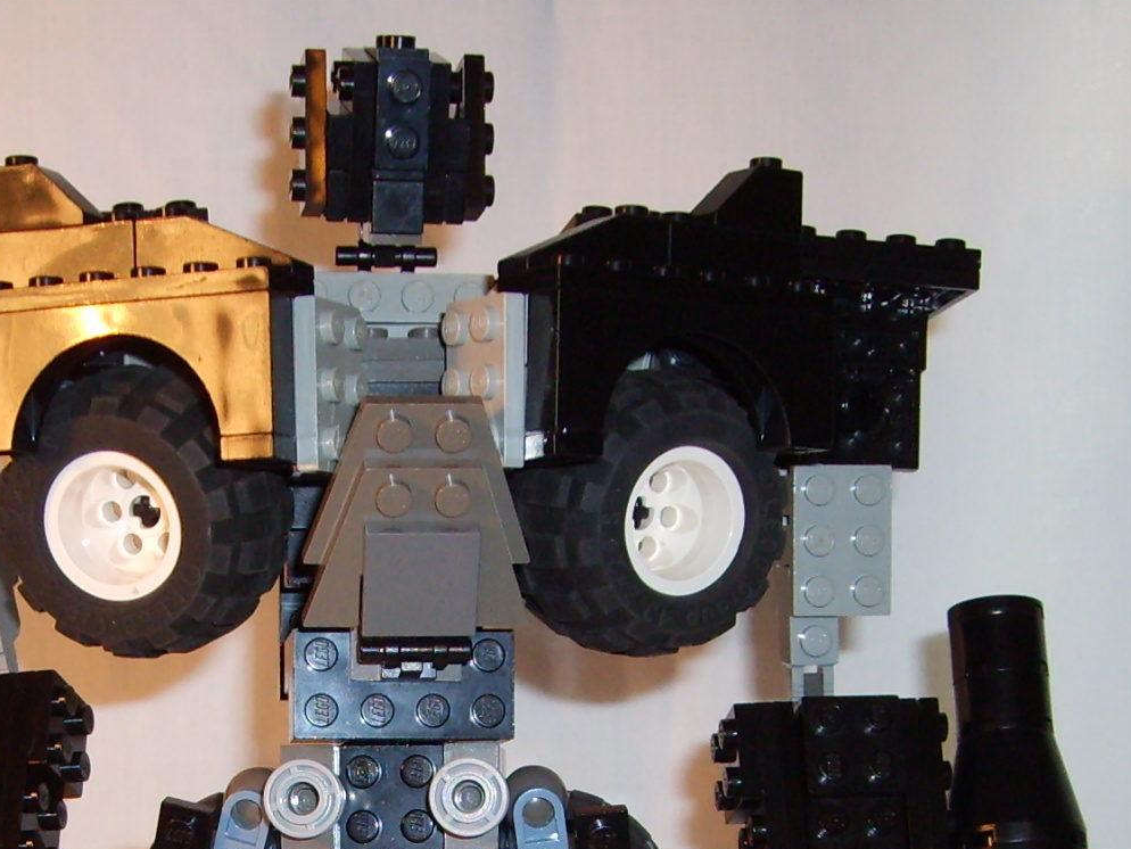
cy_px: 925
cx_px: 372
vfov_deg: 17.8
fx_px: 2614
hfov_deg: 24.3
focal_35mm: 80
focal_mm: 5.8
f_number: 2.8
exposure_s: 1/45
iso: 100
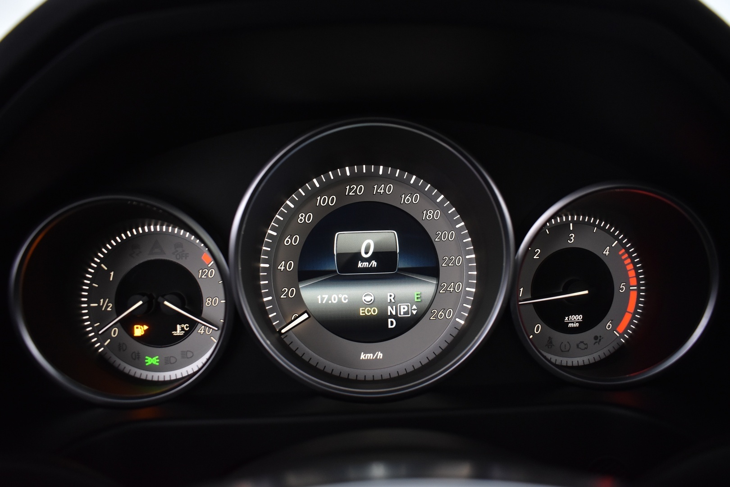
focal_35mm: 27
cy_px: 244
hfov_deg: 67.4
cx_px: 365
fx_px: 547
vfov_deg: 47.9
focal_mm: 18
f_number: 3.5
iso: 1100
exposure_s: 1/30
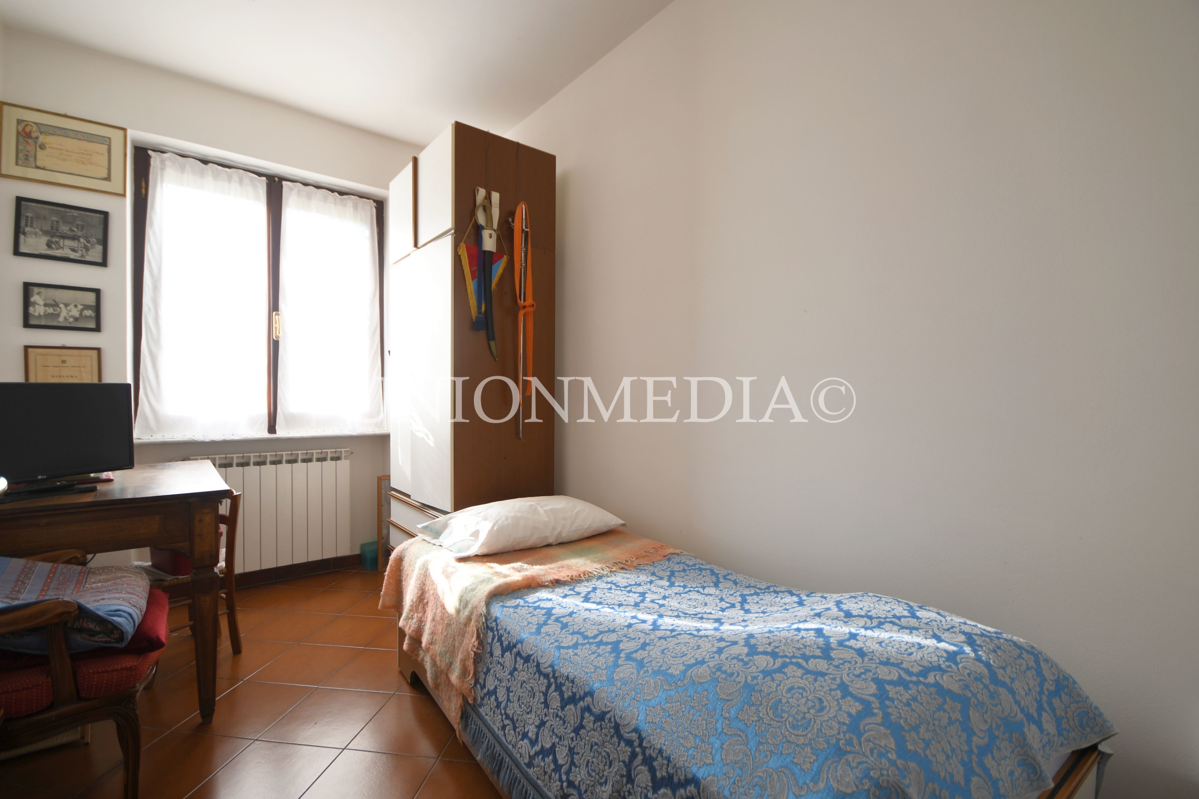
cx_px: 600
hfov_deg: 100.4
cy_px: 400
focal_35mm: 15
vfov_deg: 77.3
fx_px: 500
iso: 125
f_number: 4.5
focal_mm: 10
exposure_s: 1/40
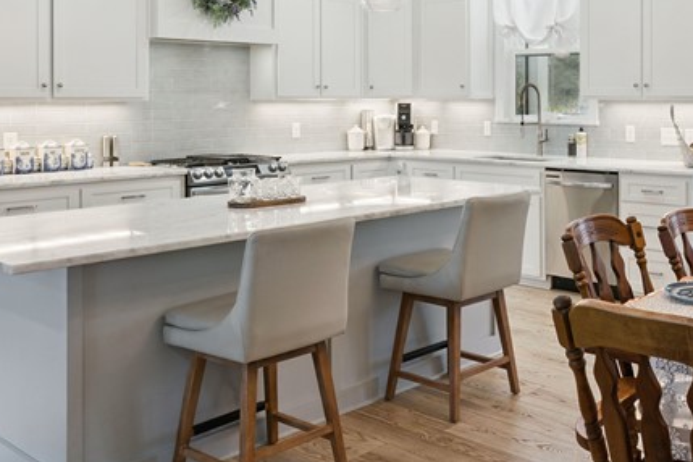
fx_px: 828
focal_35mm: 43
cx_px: 540
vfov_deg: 30.6
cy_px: 104
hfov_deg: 43.6
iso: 250
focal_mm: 17
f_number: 8
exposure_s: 1/50
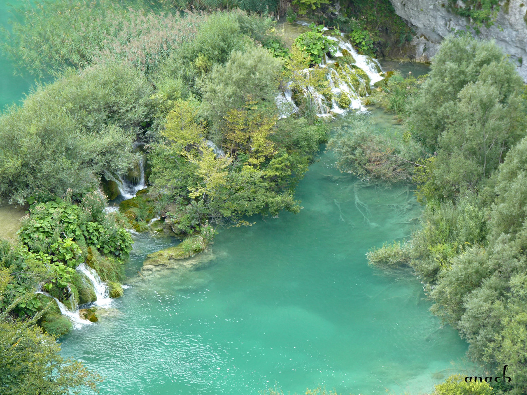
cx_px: 264
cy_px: 198
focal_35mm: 138
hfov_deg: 14.3
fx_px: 2101
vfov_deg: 10.7
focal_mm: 24.5
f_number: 3.6
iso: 80
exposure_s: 1/80
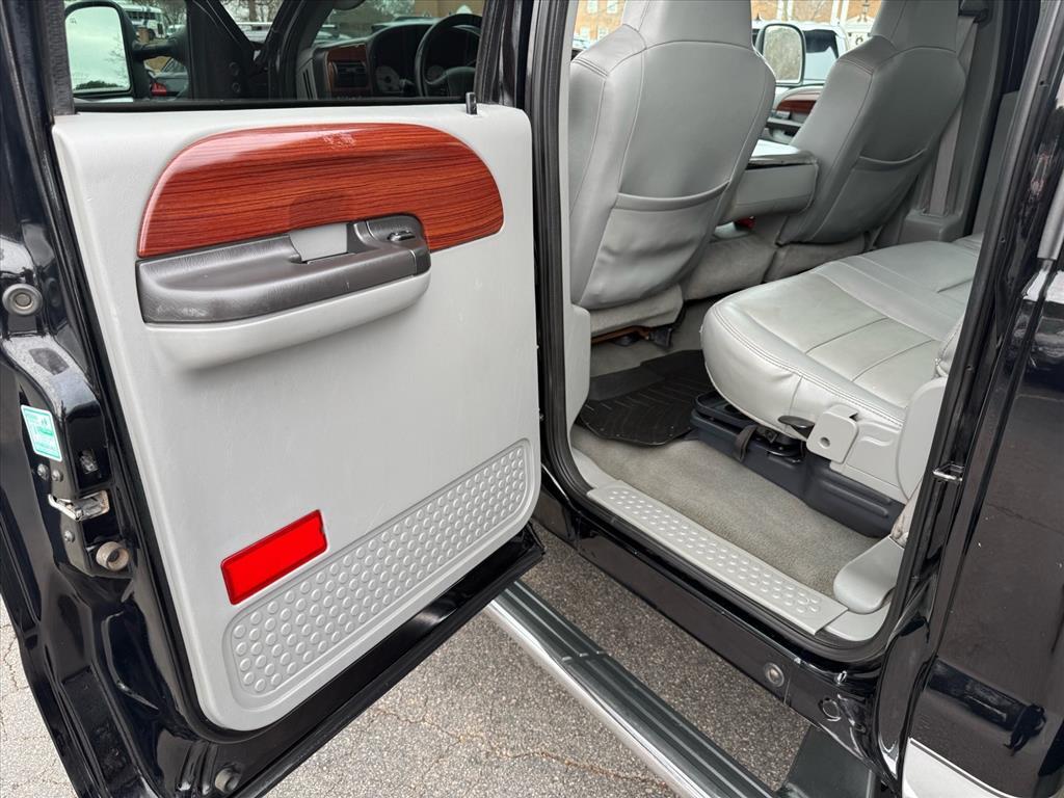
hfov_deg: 71.6
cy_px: 399
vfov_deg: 56.8
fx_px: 738
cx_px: 532
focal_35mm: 24
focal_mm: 6.76
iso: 50
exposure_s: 1/126
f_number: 1.78
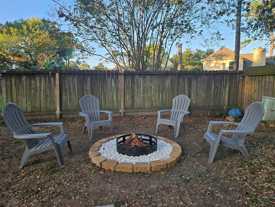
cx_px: 138
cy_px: 104
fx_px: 183
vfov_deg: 58.9
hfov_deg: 73.9
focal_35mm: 23
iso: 40
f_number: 1.8
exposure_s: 1/230
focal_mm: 5.4
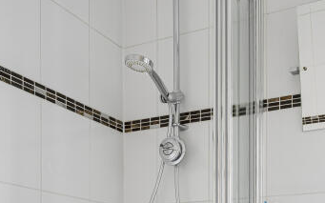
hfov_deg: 37.2
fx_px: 471
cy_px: 270
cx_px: 241
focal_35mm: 53
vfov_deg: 21.7
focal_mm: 17.4
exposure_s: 1/2
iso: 160
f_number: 9
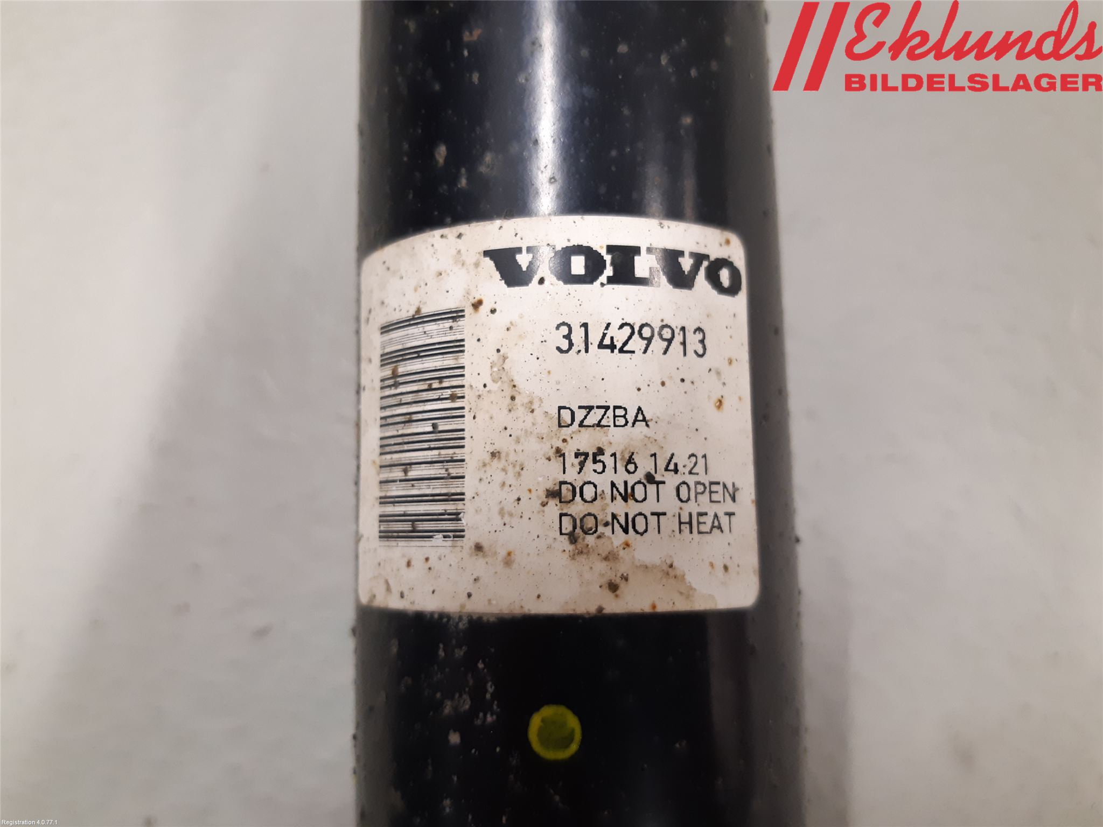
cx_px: 552
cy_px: 414
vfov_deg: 53.1
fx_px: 828
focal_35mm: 26
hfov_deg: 67.3
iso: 200
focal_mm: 3.93
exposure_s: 1/50
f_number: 1.7
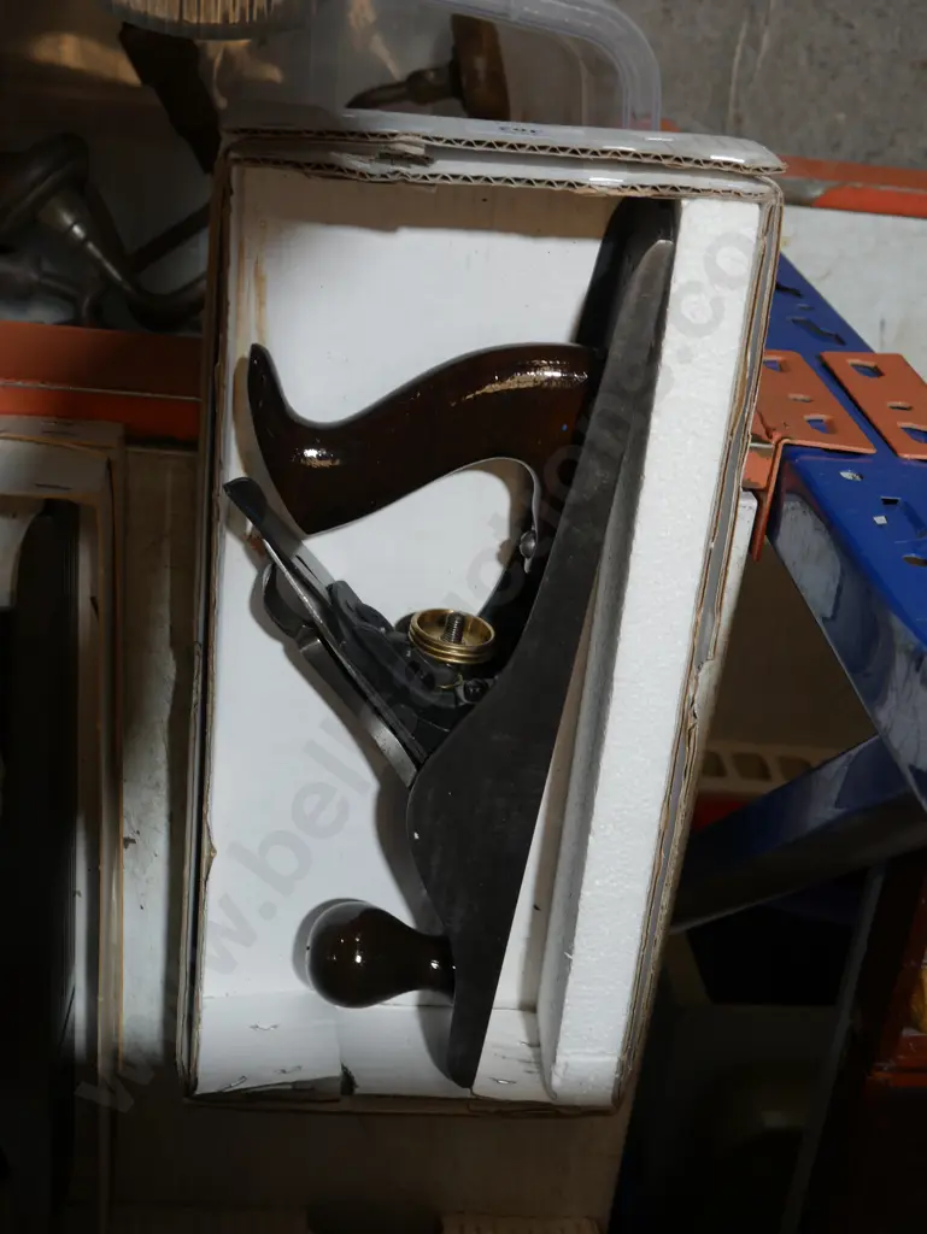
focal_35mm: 50
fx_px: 1784
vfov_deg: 38.2
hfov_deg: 29.1
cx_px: 464
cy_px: 617
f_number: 5.3
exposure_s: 1/60
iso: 320
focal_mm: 25
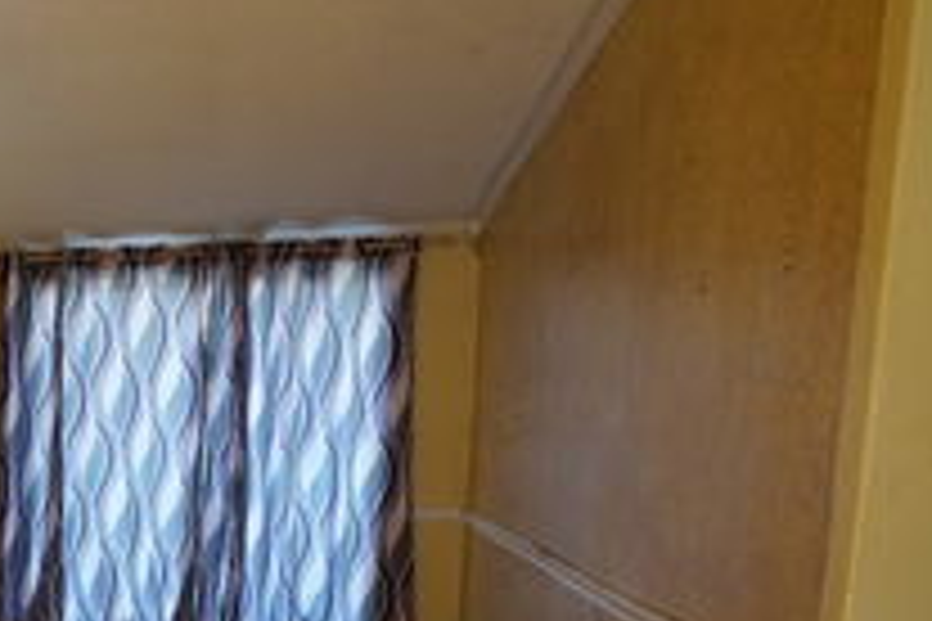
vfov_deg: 30.4
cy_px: 569
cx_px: -117
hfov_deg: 37.8
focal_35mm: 42
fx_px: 1087
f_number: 4
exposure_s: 1/160
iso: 1000
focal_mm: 17
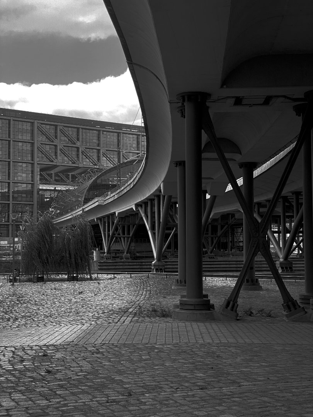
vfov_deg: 36.8
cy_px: 208
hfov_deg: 28.0
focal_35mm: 52
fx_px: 627
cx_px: 156
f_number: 2
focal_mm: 6
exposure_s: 1/166
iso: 20
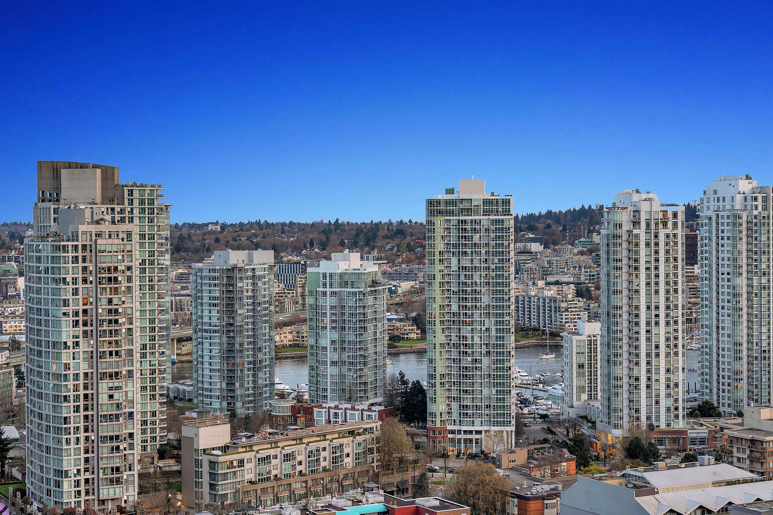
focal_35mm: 66
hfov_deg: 30.5
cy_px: 258
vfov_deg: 20.6
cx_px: 386
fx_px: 1417
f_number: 5.6
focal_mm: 44
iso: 50
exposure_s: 1/80
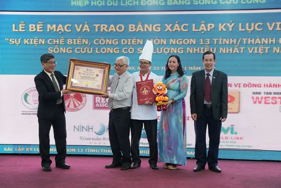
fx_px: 396
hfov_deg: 39.1
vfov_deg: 26.6
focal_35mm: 51
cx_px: 140
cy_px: 94
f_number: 5
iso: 2500
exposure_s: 1/100
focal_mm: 50.7
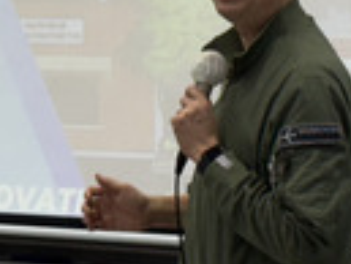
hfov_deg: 7.6
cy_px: -78
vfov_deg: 5.7
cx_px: 231
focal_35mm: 261
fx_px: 2649
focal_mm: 6.76
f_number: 1.78
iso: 50
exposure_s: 1/186
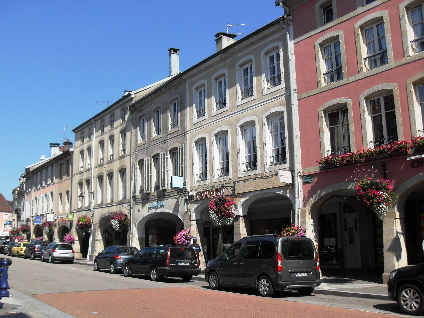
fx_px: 453
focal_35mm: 37
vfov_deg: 38.7
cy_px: 159
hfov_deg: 50.1
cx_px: 212
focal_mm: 6.3
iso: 80
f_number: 8.9
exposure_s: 1/125
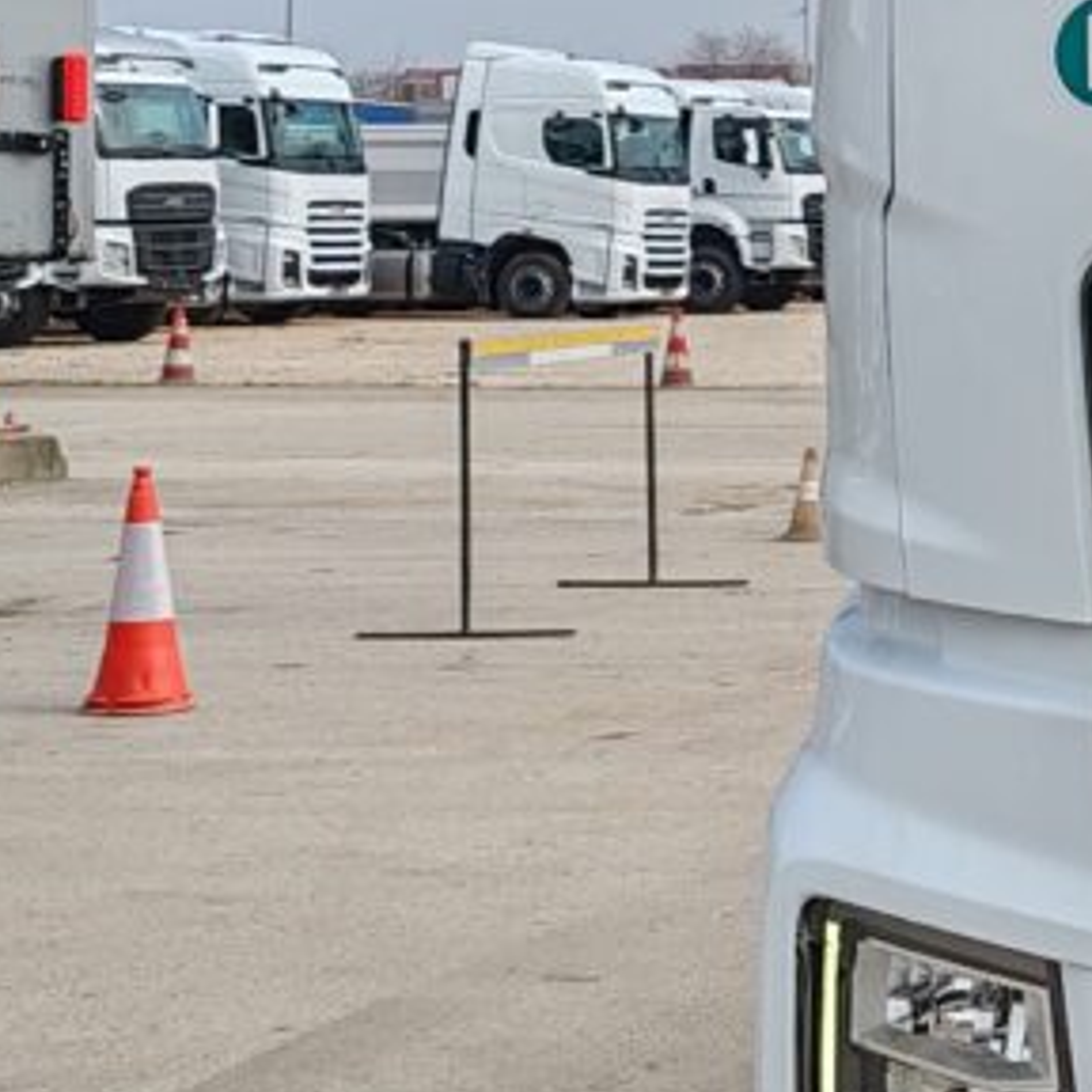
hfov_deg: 14.3
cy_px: 83
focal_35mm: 106
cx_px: 2044
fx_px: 3783
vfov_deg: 16.2
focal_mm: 6.12
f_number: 1.9
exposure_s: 1/600
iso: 50
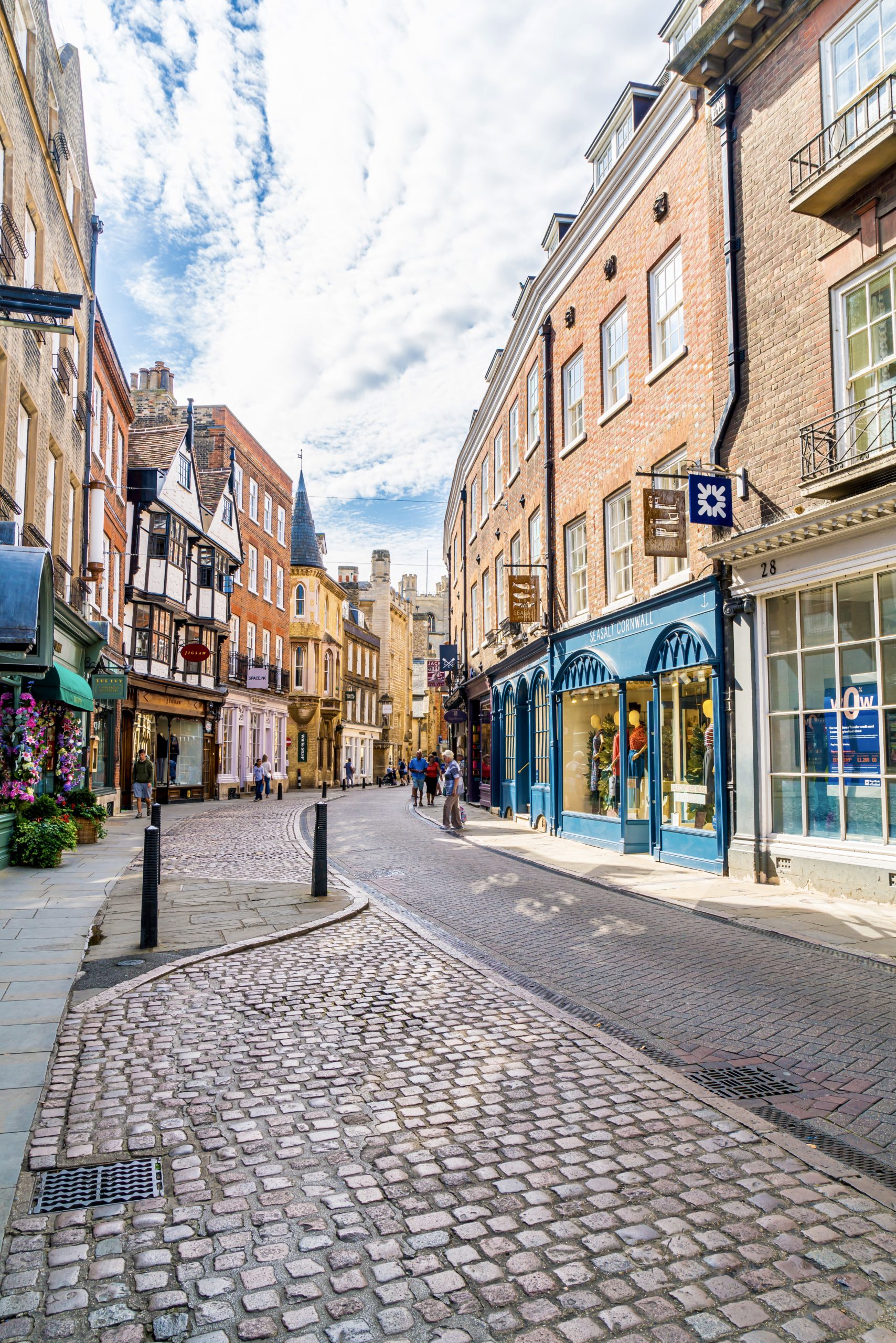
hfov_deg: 49.6
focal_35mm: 26
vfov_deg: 69.4
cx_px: 448
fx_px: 970
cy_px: 672
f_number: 11
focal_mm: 26
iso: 100
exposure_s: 1/80
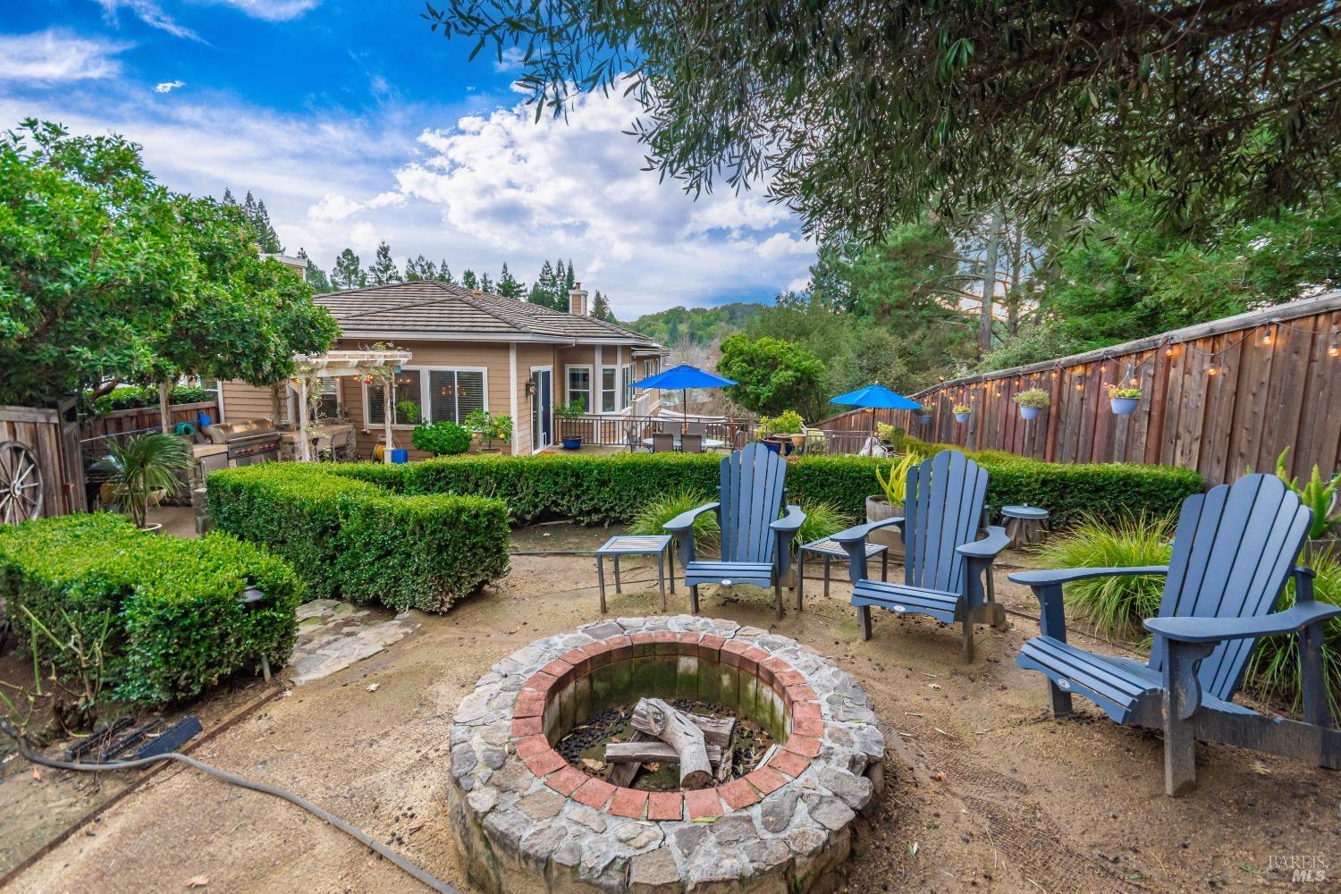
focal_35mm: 15
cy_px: 447
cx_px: 670
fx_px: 559
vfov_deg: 77.3
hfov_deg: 100.4
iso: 500
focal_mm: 10
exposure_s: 1/200
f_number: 5.6
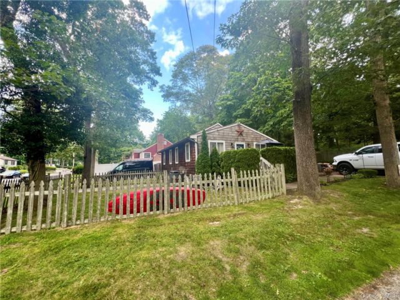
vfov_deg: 89.9
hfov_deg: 106.2
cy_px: 150
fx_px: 150
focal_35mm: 13
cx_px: 200
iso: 50
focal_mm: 1.57
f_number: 1.8
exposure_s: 1/99
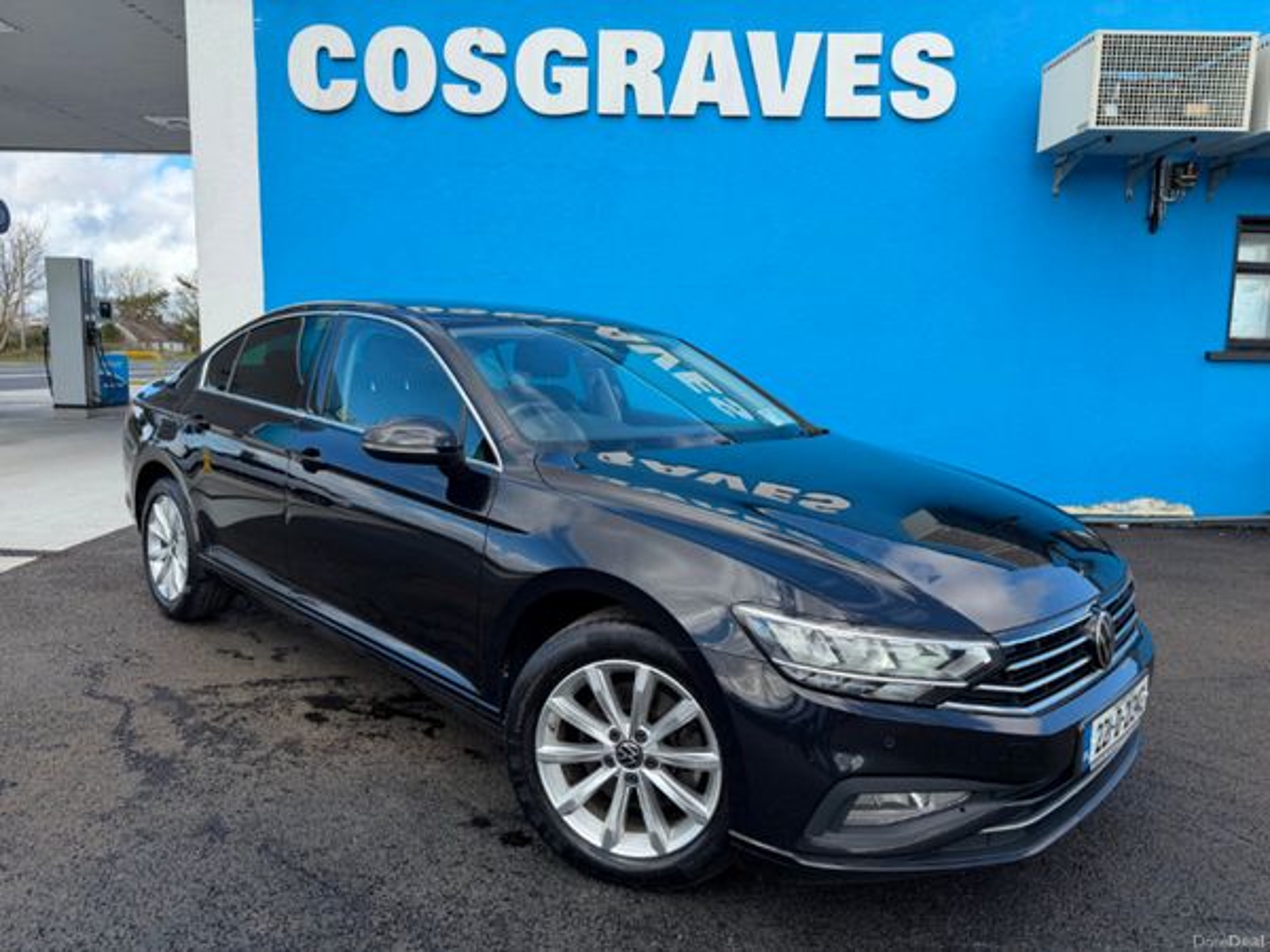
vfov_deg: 56.8
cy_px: 476
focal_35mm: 24
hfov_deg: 71.6
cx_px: 635
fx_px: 881
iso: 100
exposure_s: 1/2232
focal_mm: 6.76
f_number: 1.78
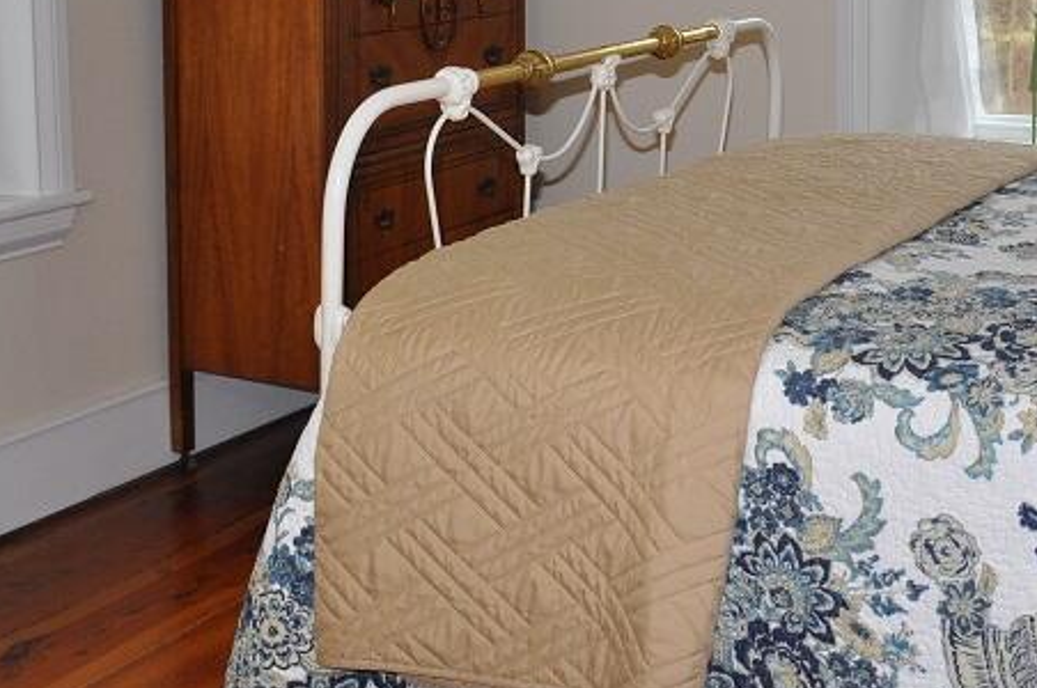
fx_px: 1841
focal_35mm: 64
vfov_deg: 20.7
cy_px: 50
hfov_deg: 30.6
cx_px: 840
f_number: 3.5
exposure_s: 1/60
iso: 400
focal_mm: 18
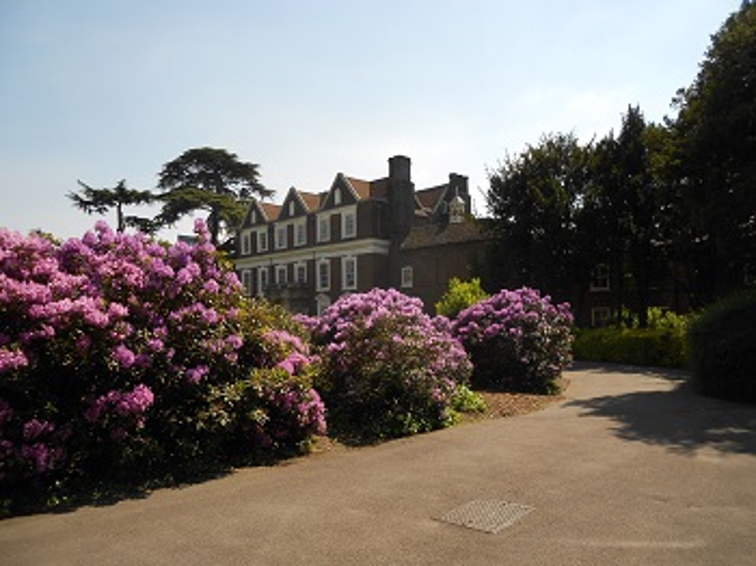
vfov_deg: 53.0
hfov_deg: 67.3
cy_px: 283
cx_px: 378
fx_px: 567
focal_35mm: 26
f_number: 3.2
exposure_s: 1/1000
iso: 80
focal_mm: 4.6
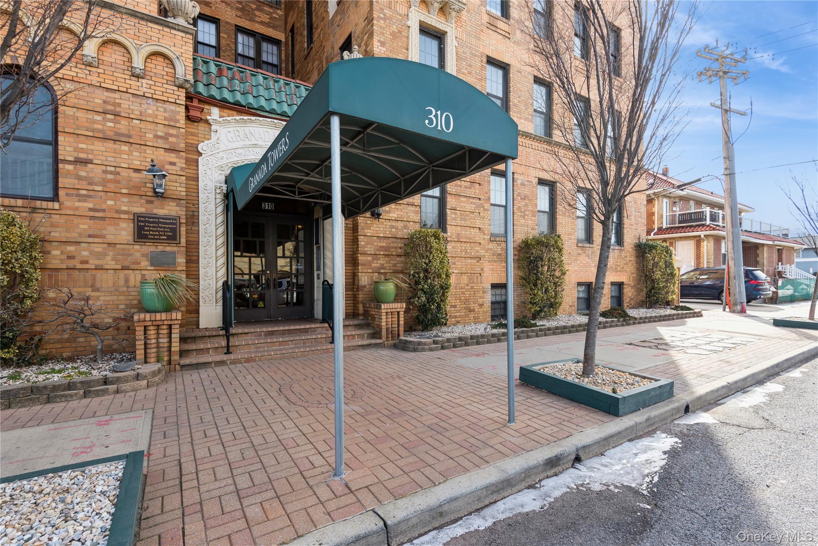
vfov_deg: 73.8
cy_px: 273
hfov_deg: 96.7
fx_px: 364
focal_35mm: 16
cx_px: 409
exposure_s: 1/100
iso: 200
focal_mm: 16
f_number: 9
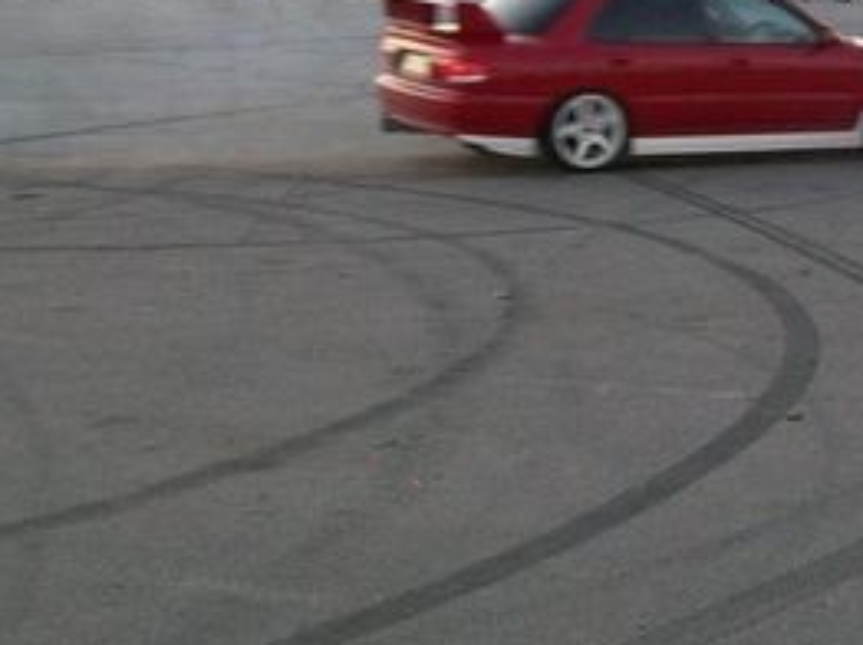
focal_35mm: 88
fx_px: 2192
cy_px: 33
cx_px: 893
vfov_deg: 16.5
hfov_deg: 21.4
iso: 80
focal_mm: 6
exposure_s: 1/100
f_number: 2.7
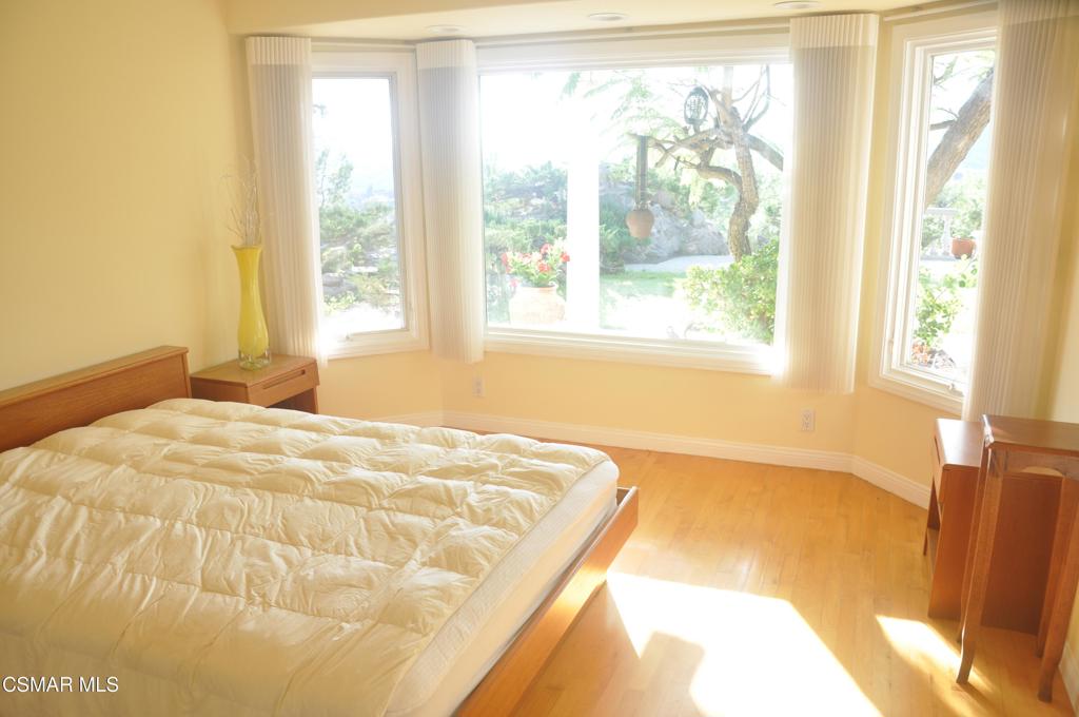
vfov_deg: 47.8
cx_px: 540
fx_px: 808
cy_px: 358
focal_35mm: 27
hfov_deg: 67.4
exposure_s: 1/40
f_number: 6.3
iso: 200
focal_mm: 18
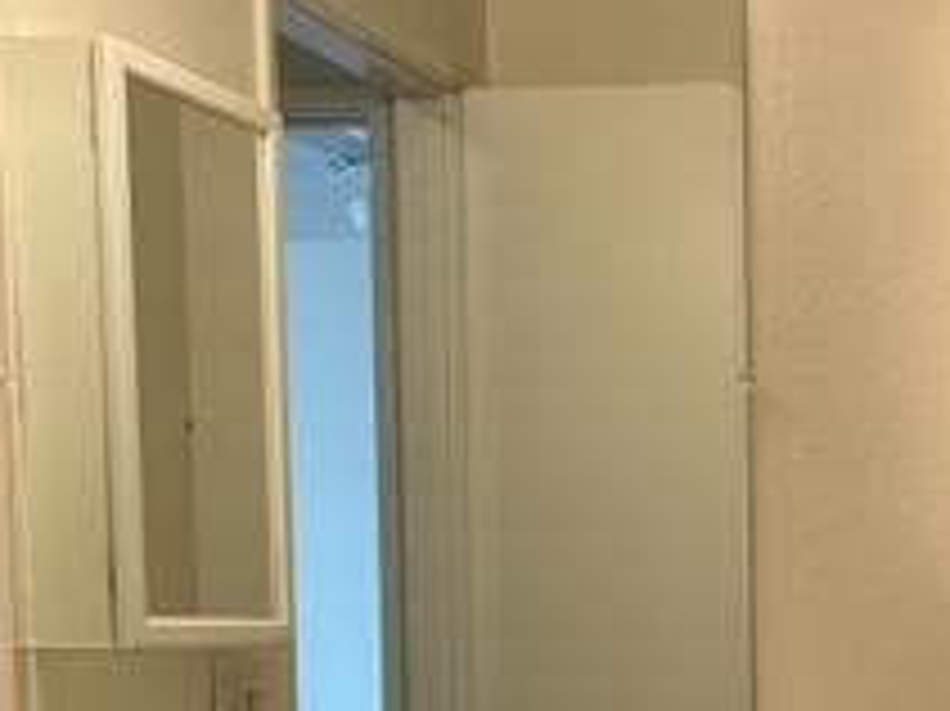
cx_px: 1117
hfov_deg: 22.9
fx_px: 2167
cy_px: 783
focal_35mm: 79
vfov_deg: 18.0
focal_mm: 5.7
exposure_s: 1/120
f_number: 1.5
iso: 100
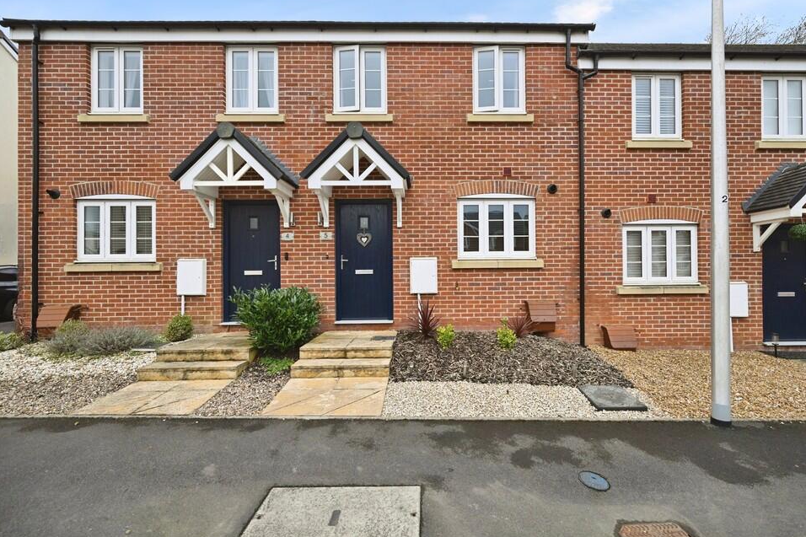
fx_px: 336
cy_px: 253
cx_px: 429
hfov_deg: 100.3
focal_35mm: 15
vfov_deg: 77.2
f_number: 5.6
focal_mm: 14
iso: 100
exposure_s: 1/125
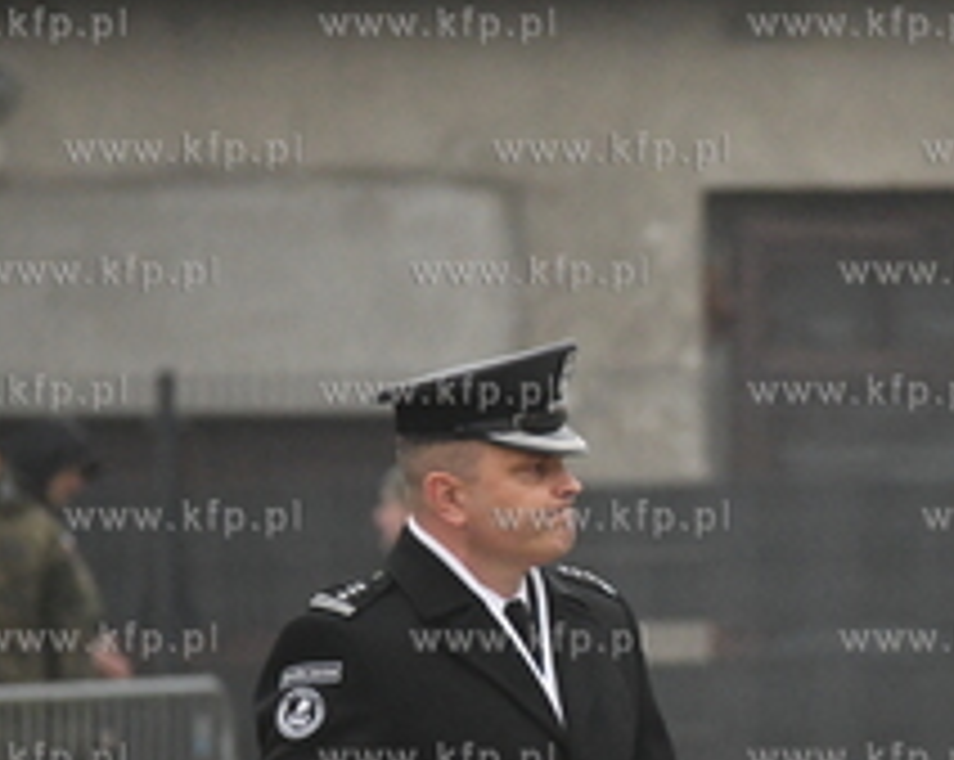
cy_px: 578
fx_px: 22500
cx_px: 770
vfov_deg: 1.9
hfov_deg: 2.4
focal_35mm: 798
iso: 8000
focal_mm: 300
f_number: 5.6
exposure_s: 1/3200
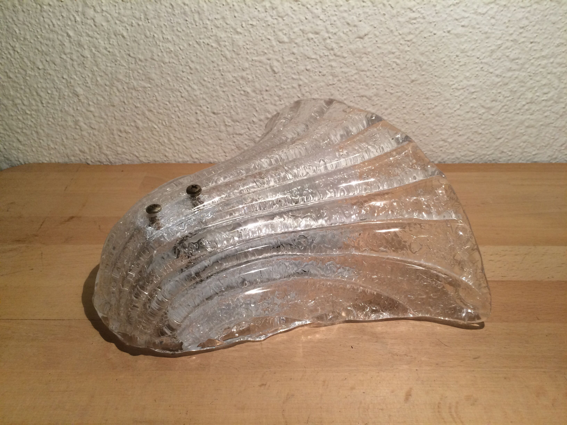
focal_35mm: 29
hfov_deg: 61.7
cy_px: 212
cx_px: 284
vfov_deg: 48.2
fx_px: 475
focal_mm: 4.15
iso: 50
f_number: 2.2
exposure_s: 1/33
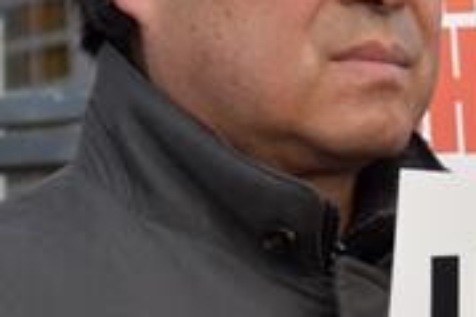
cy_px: 332
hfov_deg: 2.6
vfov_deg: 1.7
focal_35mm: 789
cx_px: 1106
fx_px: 10423
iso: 400
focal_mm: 92
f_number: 7.1
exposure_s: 1/200
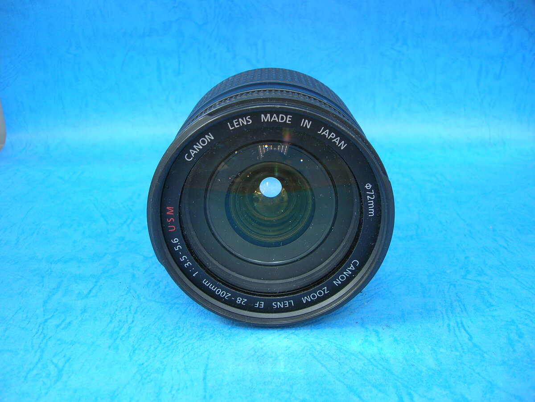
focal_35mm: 34
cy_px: 201
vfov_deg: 41.8
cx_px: 268
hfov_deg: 54.0
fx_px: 525
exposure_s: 1/4.8
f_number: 2.9
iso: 50
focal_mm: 5.7
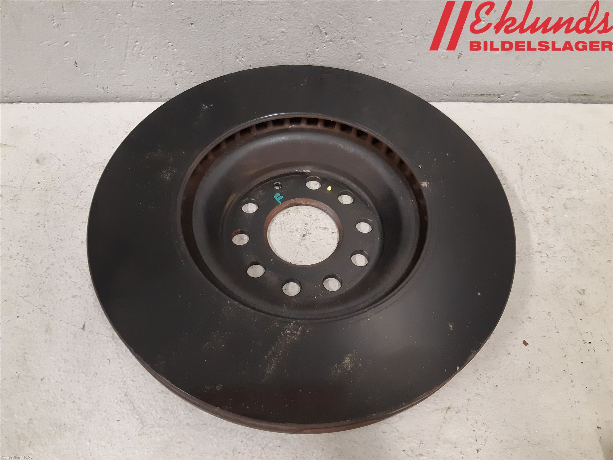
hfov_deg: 67.3
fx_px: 460
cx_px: 306
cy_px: 230
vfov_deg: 53.1
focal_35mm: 26
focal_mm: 3.93
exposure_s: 1/50
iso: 250
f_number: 1.7
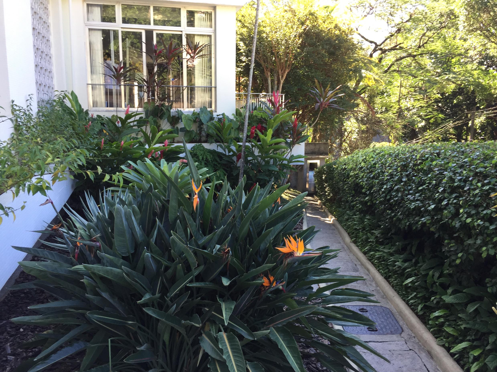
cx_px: 248
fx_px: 416
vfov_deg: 48.2
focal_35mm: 29
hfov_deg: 61.7
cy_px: 186
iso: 50
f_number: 2.2
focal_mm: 4.15
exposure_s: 1/120
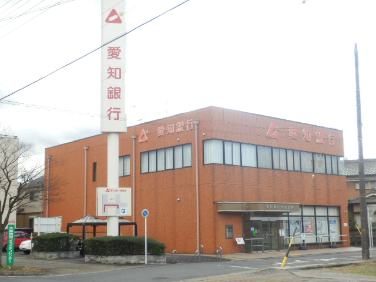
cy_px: 141
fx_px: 619
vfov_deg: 25.7
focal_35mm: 57
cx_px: 188
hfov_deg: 33.8
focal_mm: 10
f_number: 4.5
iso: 80
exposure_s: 1/160
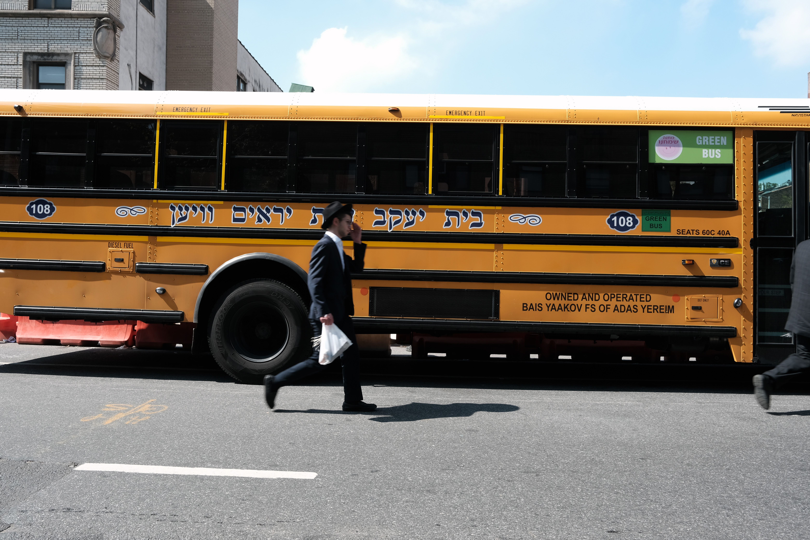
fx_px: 585
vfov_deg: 49.6
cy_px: 270
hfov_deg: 69.4
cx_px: 405
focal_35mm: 26
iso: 160
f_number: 8
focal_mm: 17.6
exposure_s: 1/120
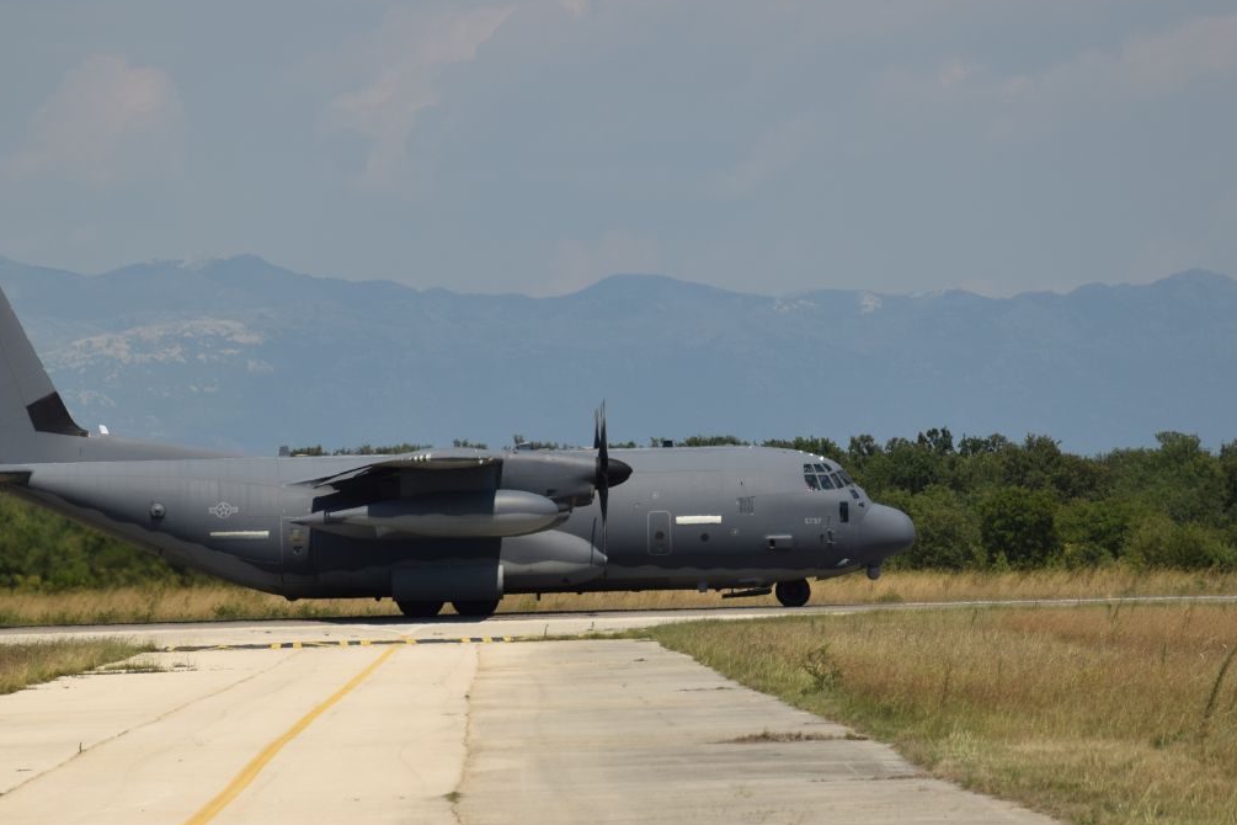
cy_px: 464
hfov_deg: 8.2
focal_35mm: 251
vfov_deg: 5.5
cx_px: 618
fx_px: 8617
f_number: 7.1
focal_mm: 105
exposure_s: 1/800
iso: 100
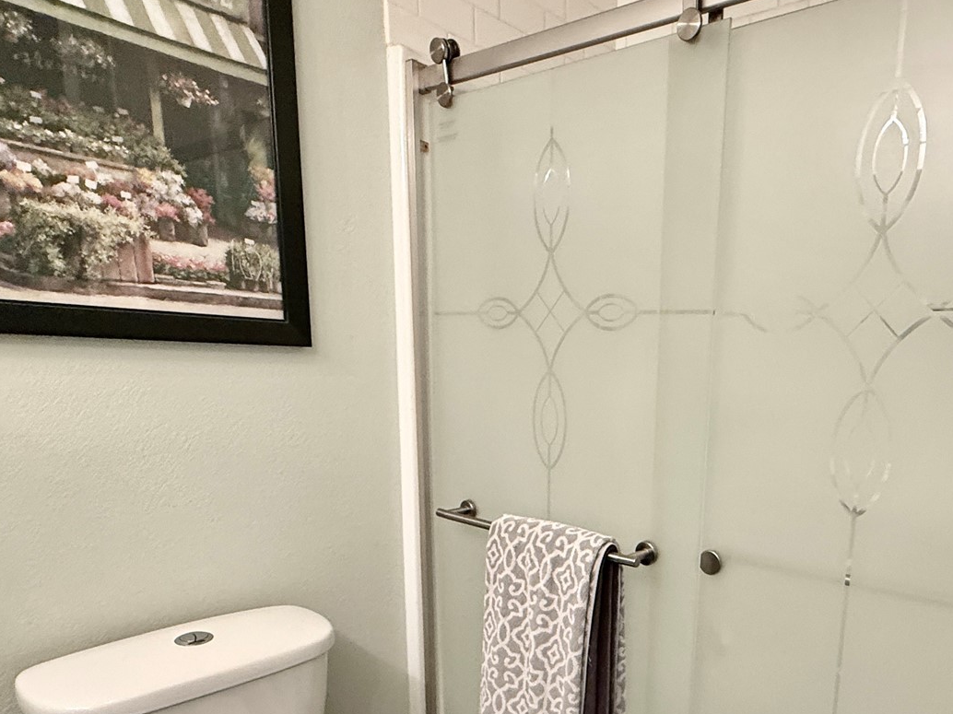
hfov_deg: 65.3
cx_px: 646
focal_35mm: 26
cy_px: 521
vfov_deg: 51.2
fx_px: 716
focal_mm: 2.22
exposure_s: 1/60
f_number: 2.2
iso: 400
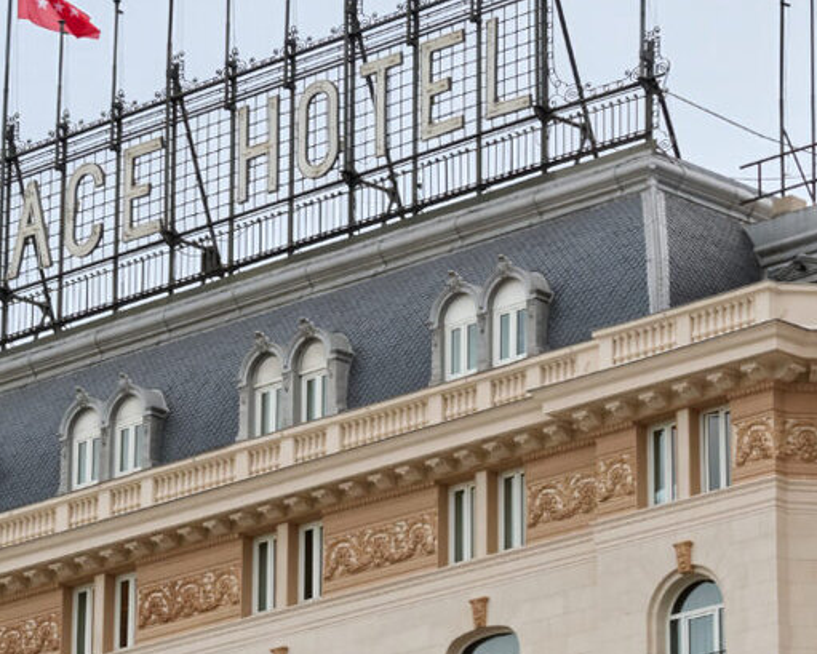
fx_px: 4668
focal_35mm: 193
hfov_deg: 10.0
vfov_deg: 8.0
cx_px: 428
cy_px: 289
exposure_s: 1/320
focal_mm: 70
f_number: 9
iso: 1000
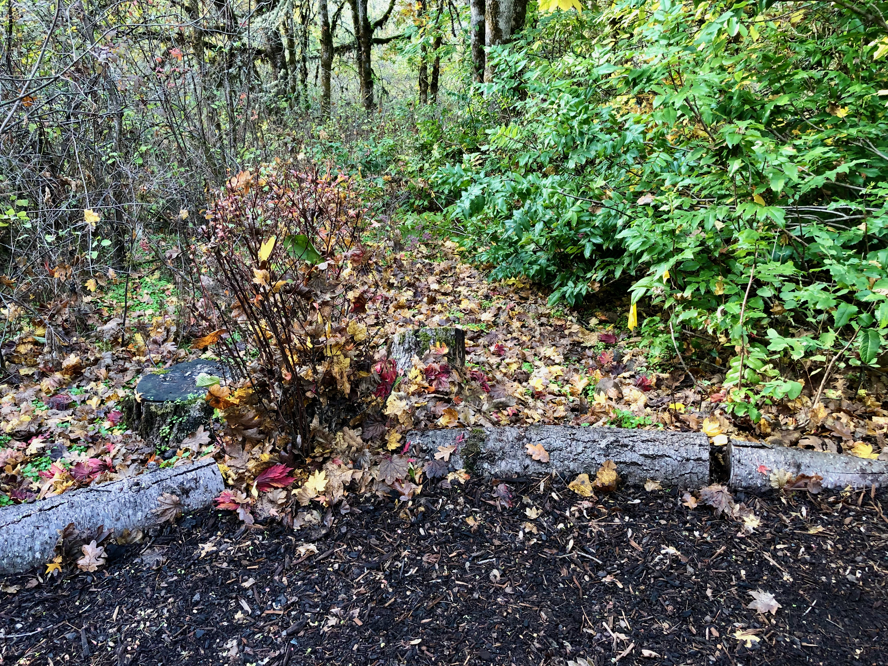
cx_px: 444
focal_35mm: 28
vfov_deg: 49.7
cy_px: 333
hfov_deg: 63.4
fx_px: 718
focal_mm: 3.99
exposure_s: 1/30
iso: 32
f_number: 1.8
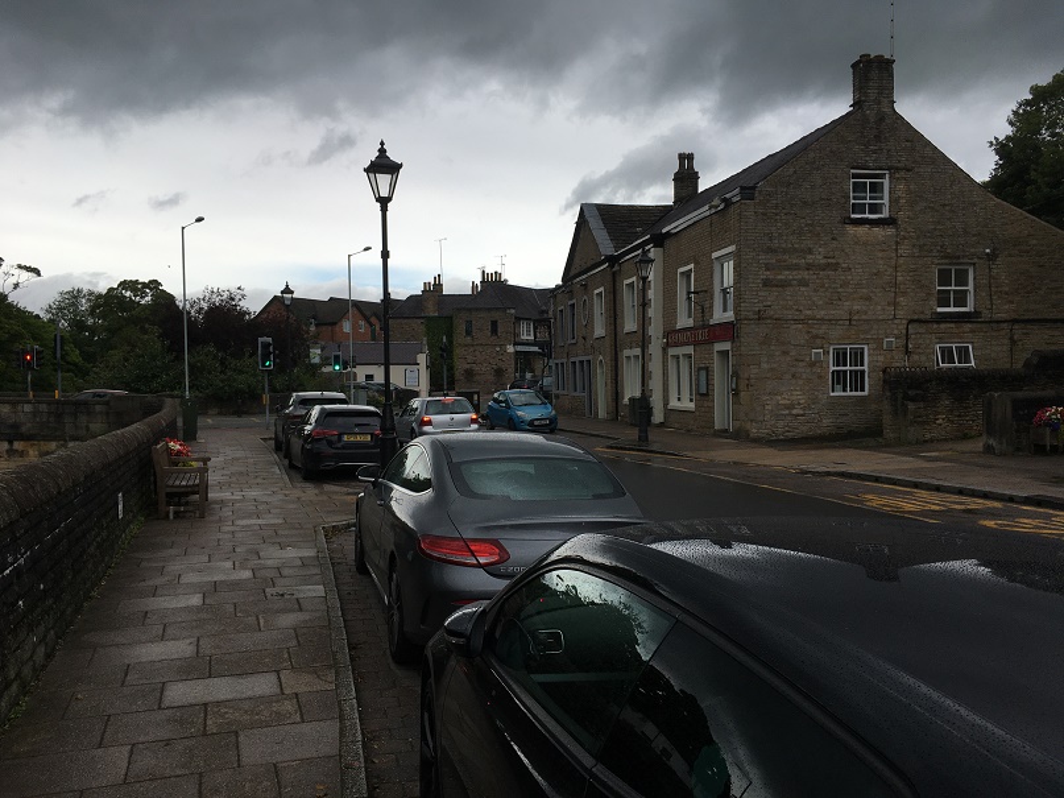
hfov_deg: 61.7
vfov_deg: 48.2
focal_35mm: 29
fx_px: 891
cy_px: 399
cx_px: 532
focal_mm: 4.15
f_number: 2.2
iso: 25
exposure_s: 1/578
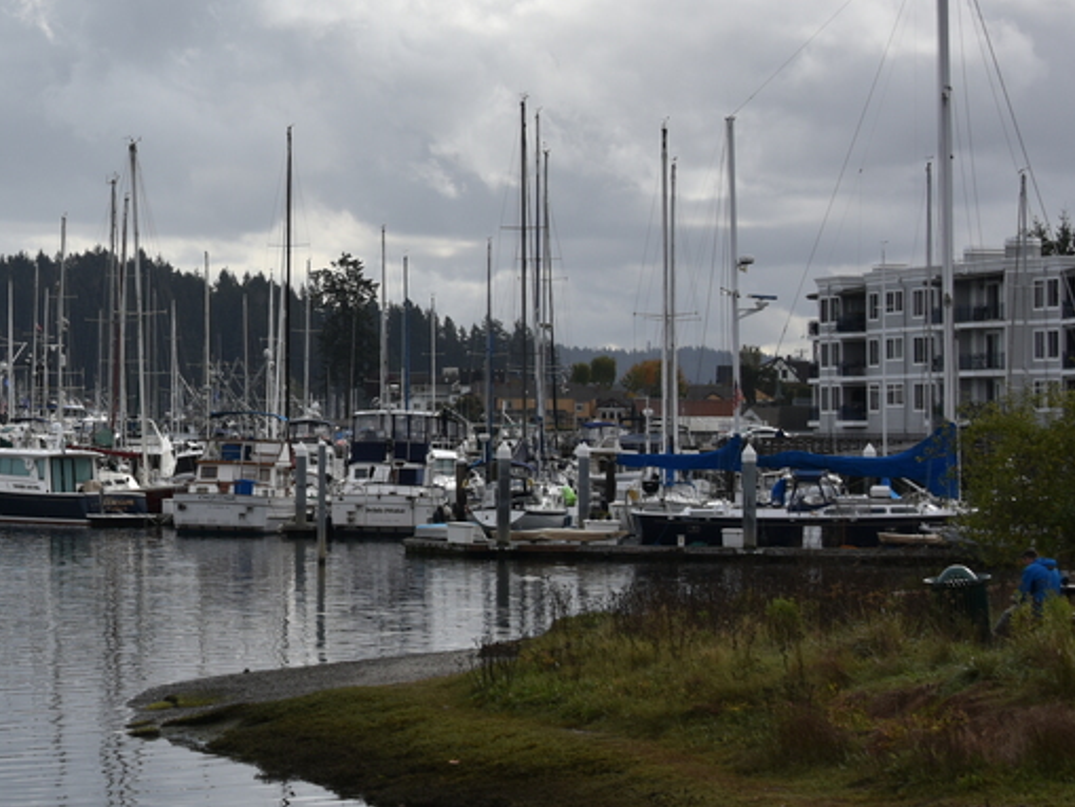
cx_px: -42
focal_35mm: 121
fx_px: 3759
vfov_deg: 12.2
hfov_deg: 15.9
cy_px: 226
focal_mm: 50
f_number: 9
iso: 100
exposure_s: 1/320
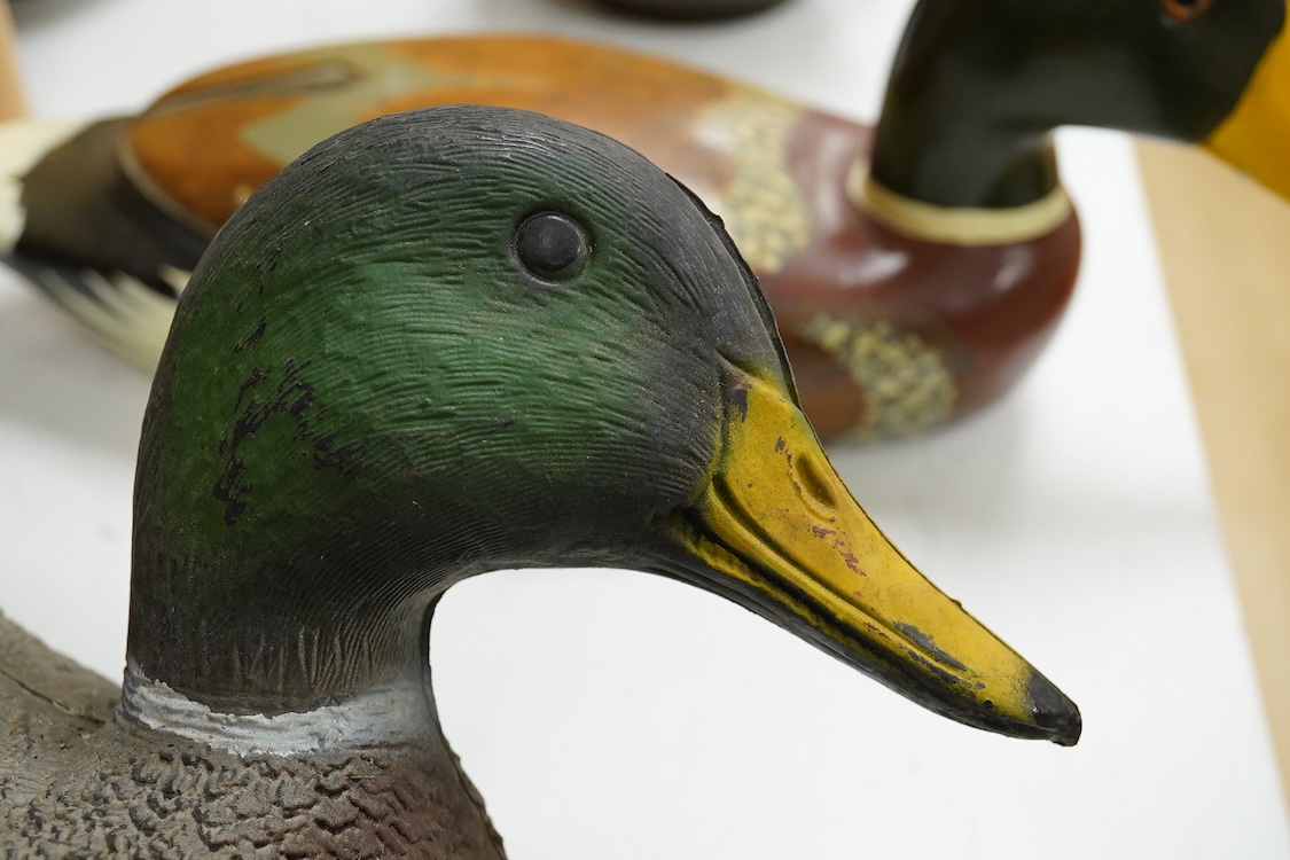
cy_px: 430
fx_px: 1612
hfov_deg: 43.6
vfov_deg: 29.9
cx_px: 645
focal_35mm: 45
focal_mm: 30
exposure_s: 1/160
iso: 2500
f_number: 8
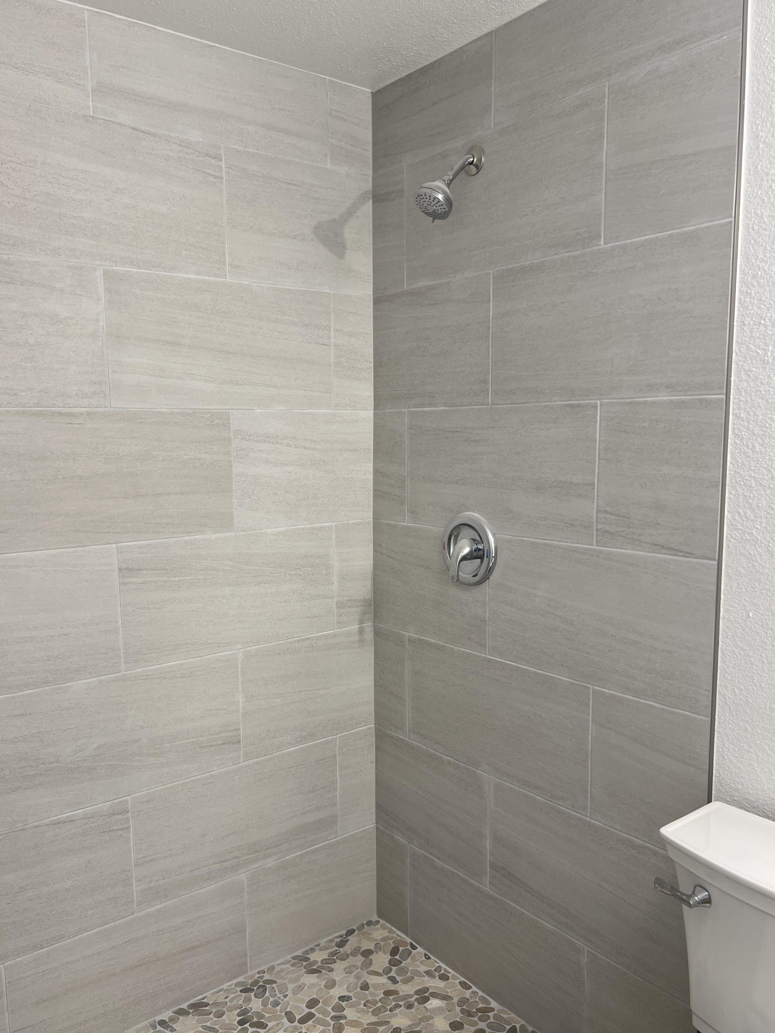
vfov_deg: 63.4
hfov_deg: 49.7
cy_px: 544
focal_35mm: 28
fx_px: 836
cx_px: 360
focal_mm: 5.7
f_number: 1.5
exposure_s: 1/120
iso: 40
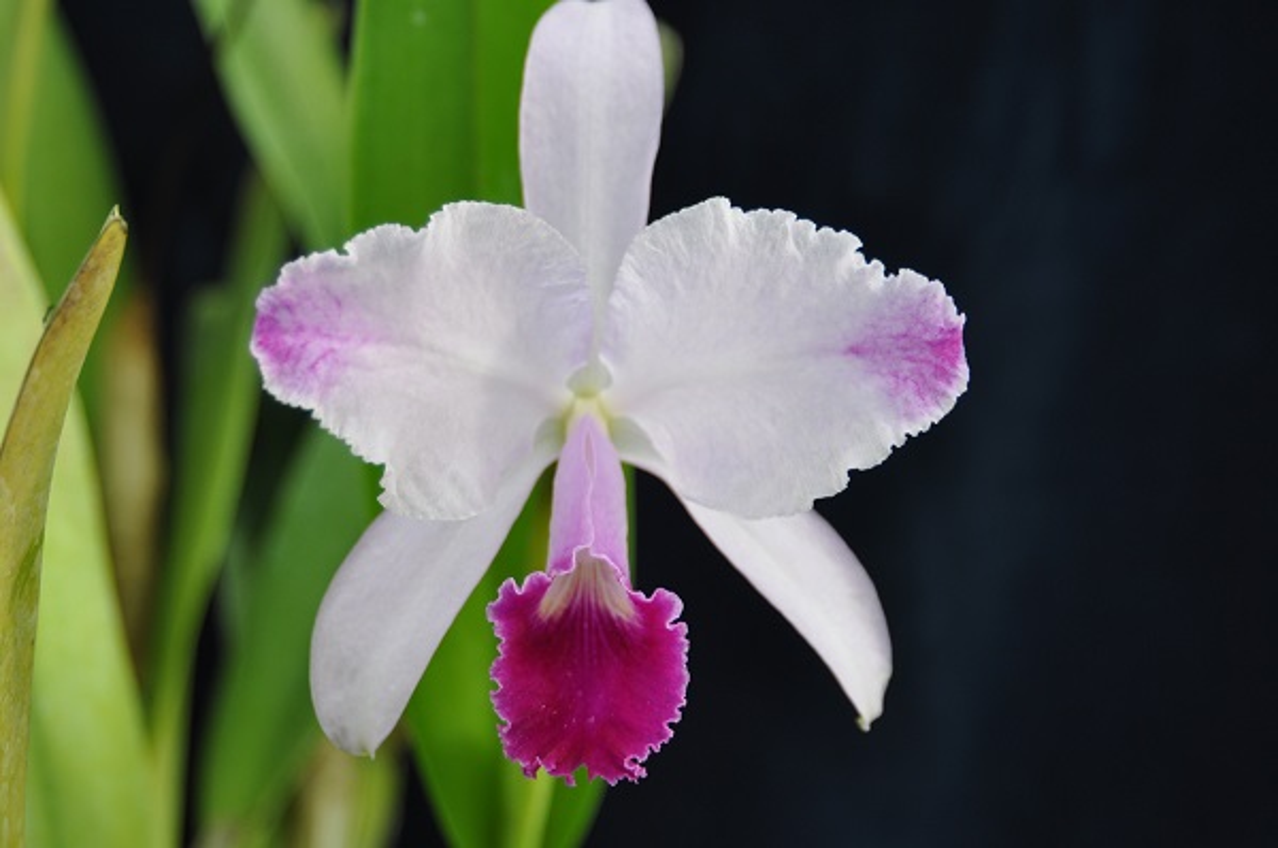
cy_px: 424
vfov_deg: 14.0
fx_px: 3456
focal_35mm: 98
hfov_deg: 21.0
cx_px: 639
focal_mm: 65
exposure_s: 1/100
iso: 400
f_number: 5
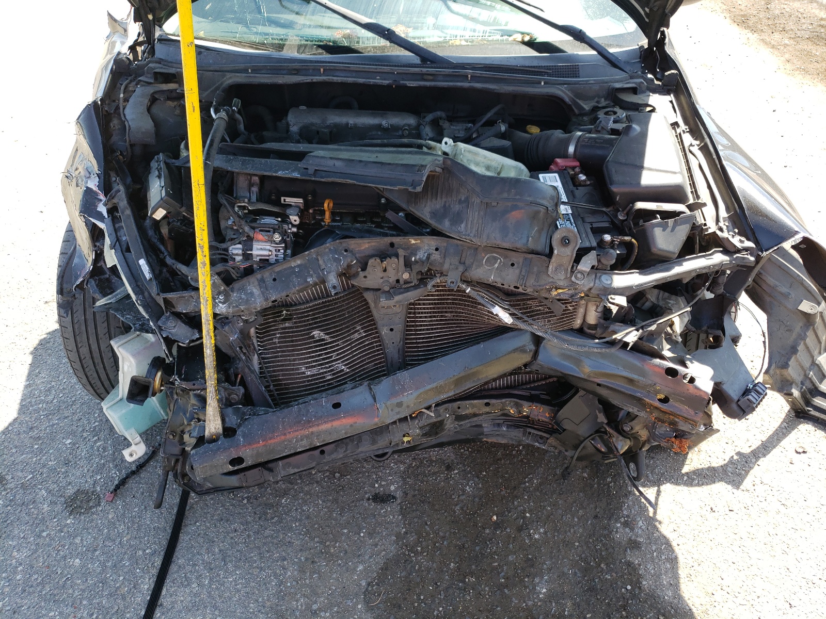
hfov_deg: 67.3
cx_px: 413
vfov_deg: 53.1
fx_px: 620
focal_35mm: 26
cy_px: 310
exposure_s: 1/385
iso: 50
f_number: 1.5
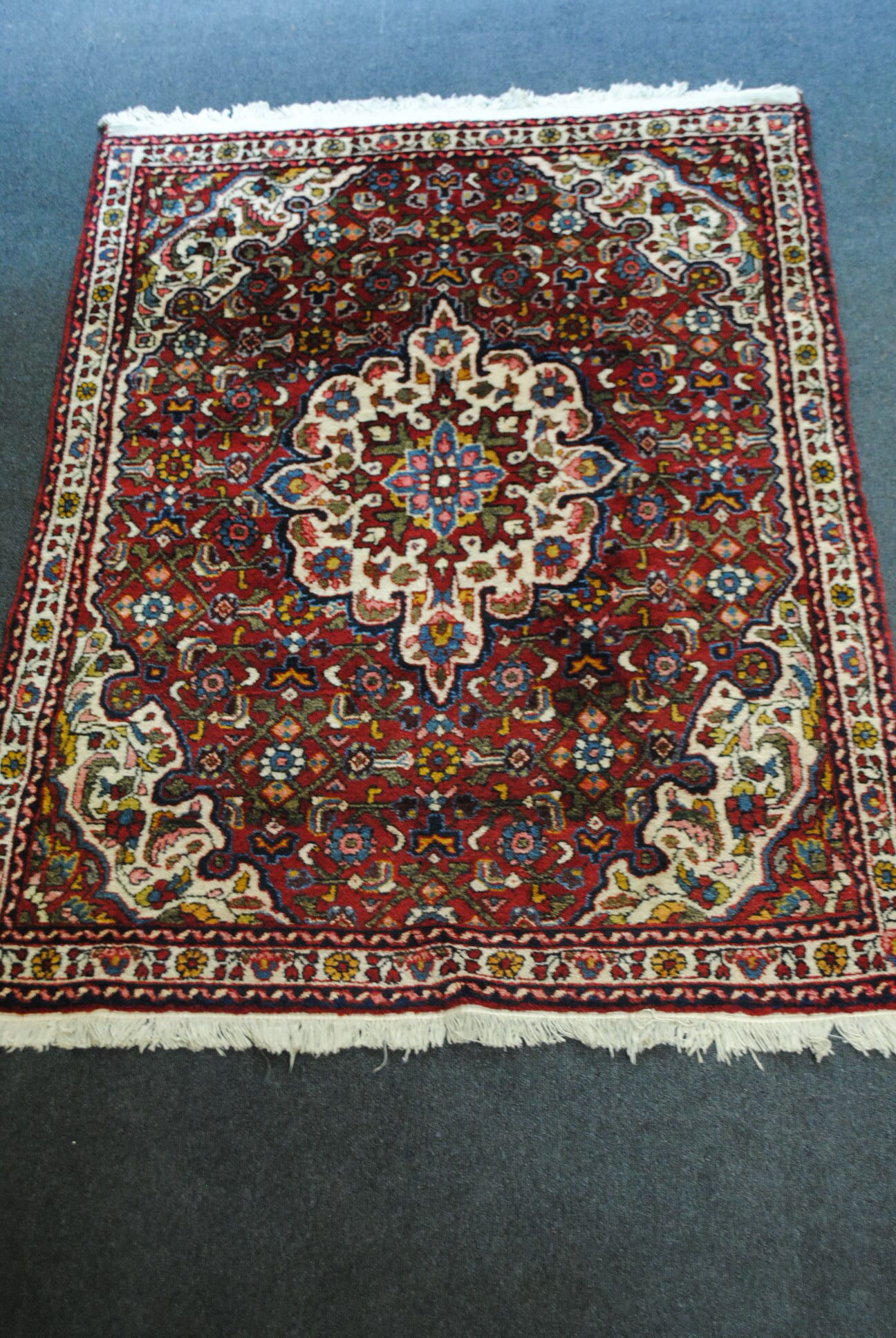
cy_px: 669
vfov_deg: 46.3
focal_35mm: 42
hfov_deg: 32.0
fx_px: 1563
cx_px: 448
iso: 1250
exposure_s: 1/30
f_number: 4.5
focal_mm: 28
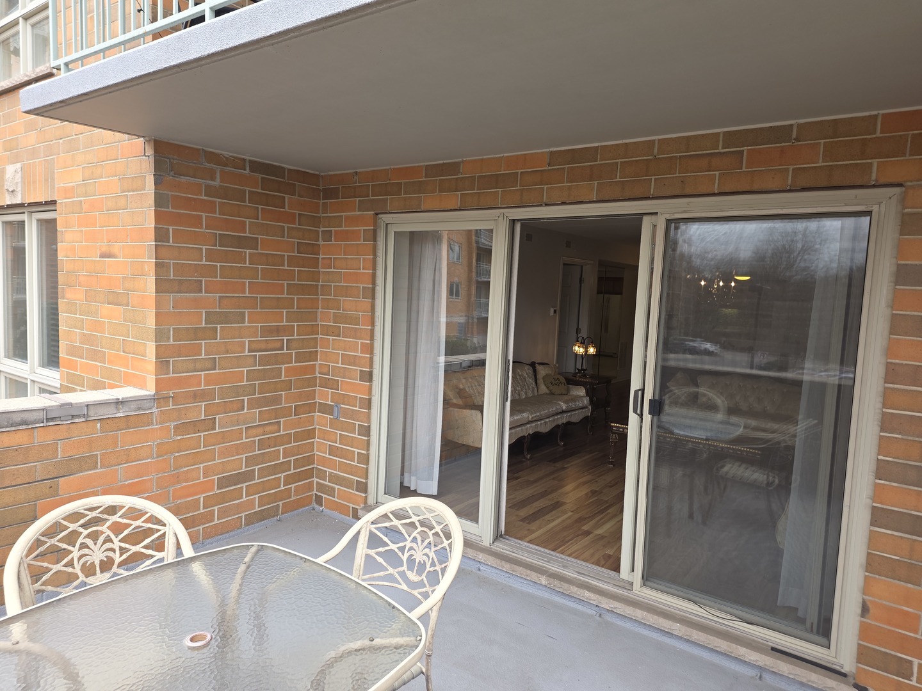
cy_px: 346
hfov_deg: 73.9
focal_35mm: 23
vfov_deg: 58.9
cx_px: 461
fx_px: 613
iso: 20
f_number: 1.7
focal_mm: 6.25
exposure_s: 1/120
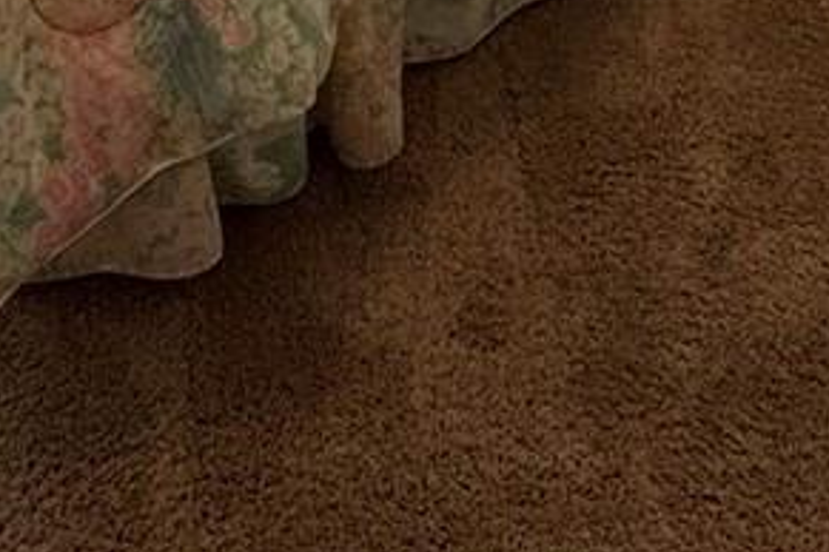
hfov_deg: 25.1
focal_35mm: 80
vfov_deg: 11.7
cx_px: 225
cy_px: -979
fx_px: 1842
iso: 64
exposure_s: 1/120
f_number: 2.2
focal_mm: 2.22
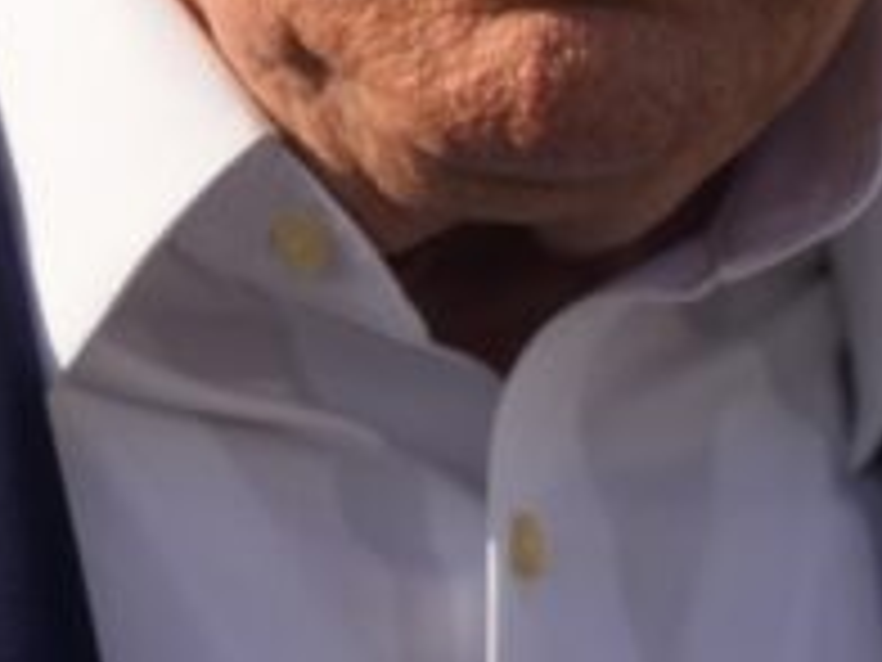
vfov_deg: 1.4
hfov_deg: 1.9
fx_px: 26269
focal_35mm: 1031
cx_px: 198
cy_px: -383
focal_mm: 274
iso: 400
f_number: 5.6
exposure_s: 1/2000
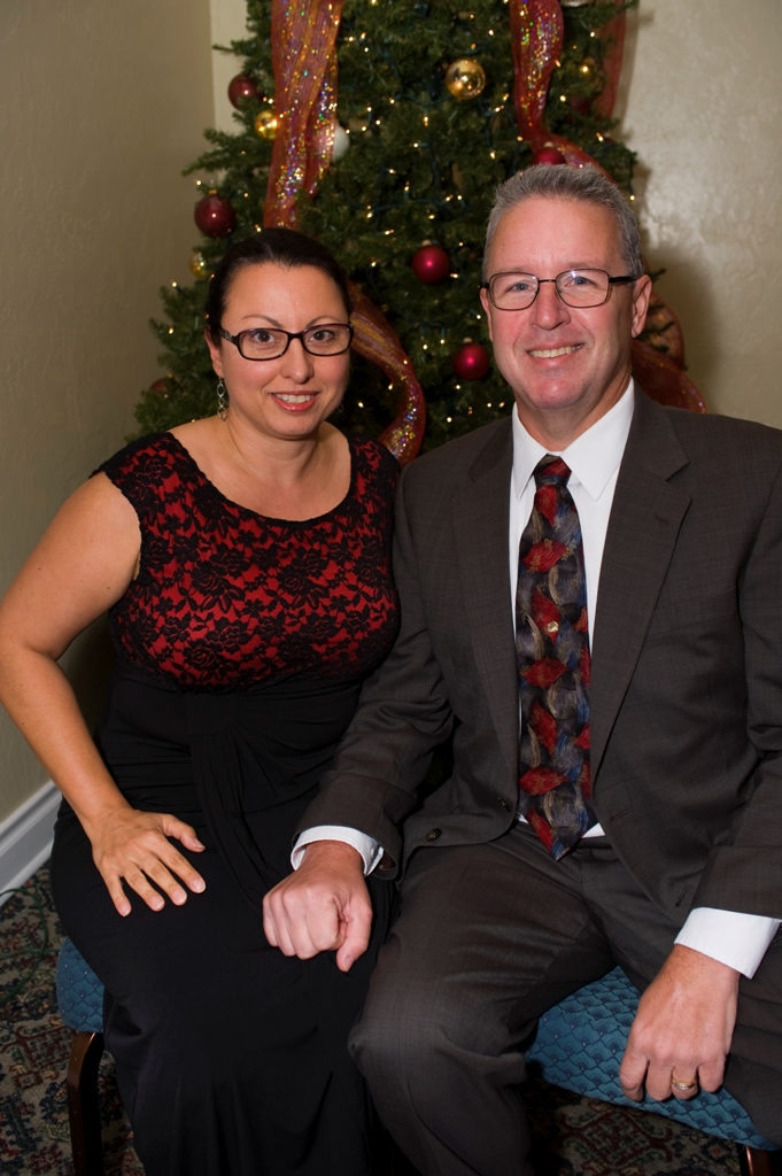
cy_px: 588
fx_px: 1142
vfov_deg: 54.5
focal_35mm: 35
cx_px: 391
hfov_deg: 37.8
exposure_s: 1/60
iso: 200
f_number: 5
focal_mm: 35
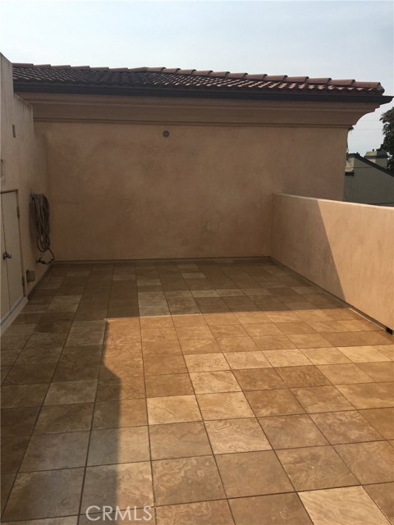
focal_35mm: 29
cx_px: 197
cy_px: 262
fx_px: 440
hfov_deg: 48.2
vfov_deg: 61.7
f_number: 2.2
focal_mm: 4.15
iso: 25
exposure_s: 1/2653
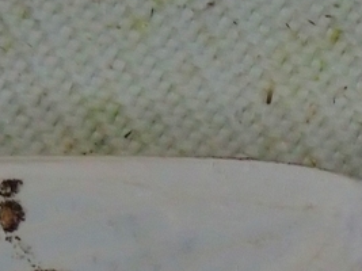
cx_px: 407
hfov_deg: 4.6
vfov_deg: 3.5
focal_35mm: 427
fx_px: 4463
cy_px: 342
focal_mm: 18
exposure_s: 1/250
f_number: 18
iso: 200
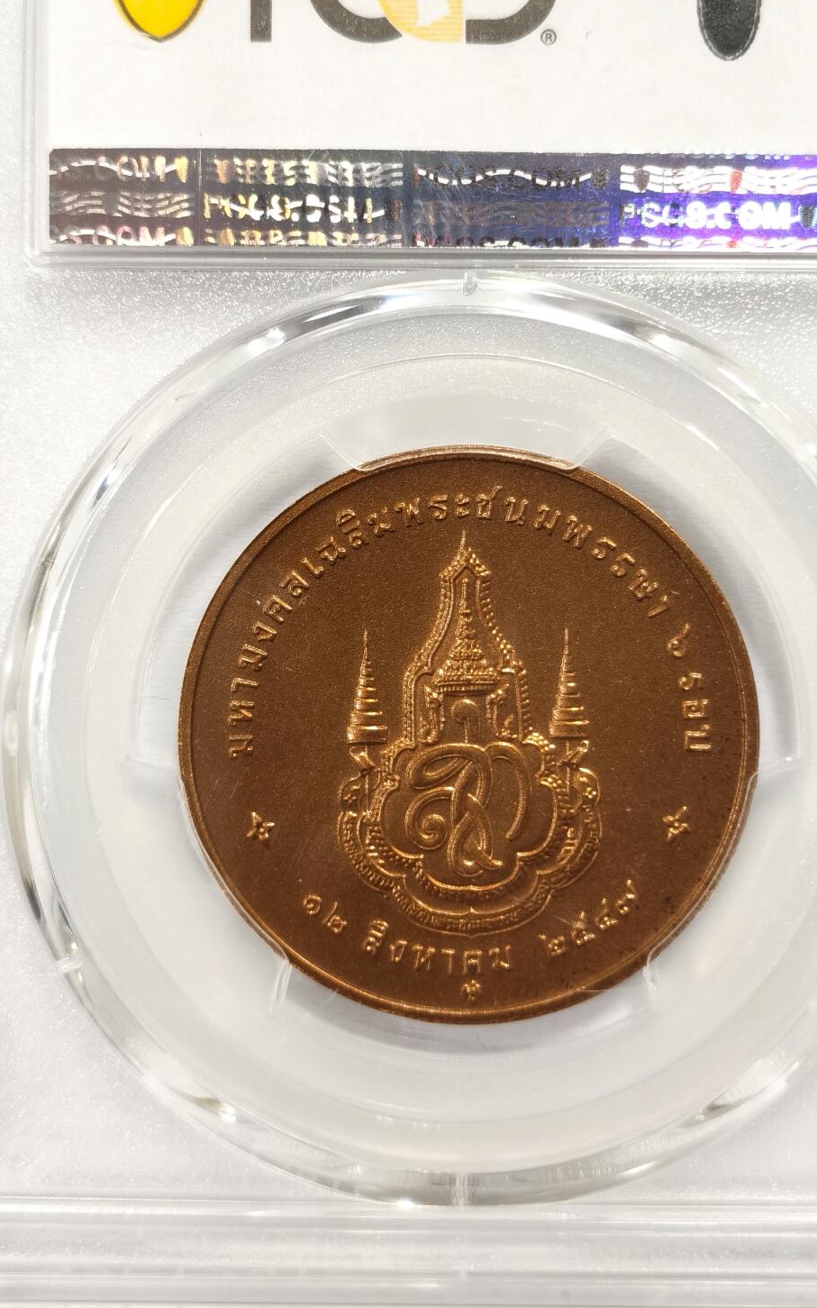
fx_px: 2529
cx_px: 470
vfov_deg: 28.9
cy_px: 516
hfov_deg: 18.3
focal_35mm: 71
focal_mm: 5.56
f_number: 16
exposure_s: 1/100
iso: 160
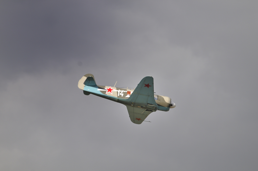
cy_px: 86
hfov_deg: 4.6
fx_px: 3221
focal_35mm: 450
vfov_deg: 3.0
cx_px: 129
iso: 200
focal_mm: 300
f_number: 6.3
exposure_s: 1/800
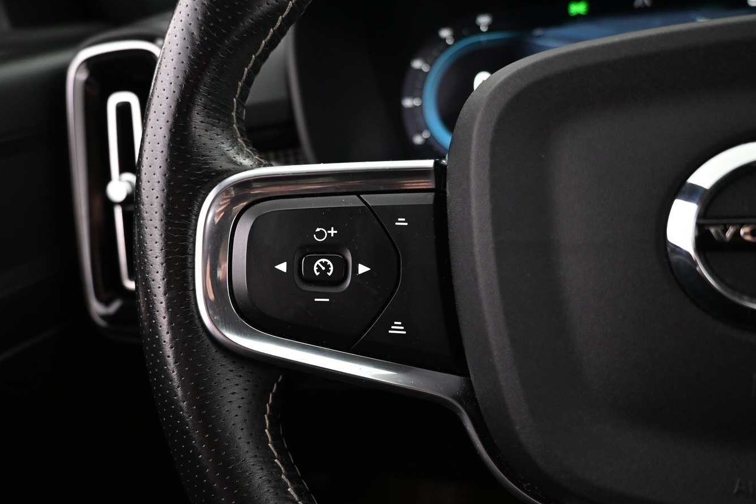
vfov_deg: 44.9
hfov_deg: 63.4
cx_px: 331
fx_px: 609
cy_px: 284
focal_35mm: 29
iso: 1600
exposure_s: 1/20
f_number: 3.5
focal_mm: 16
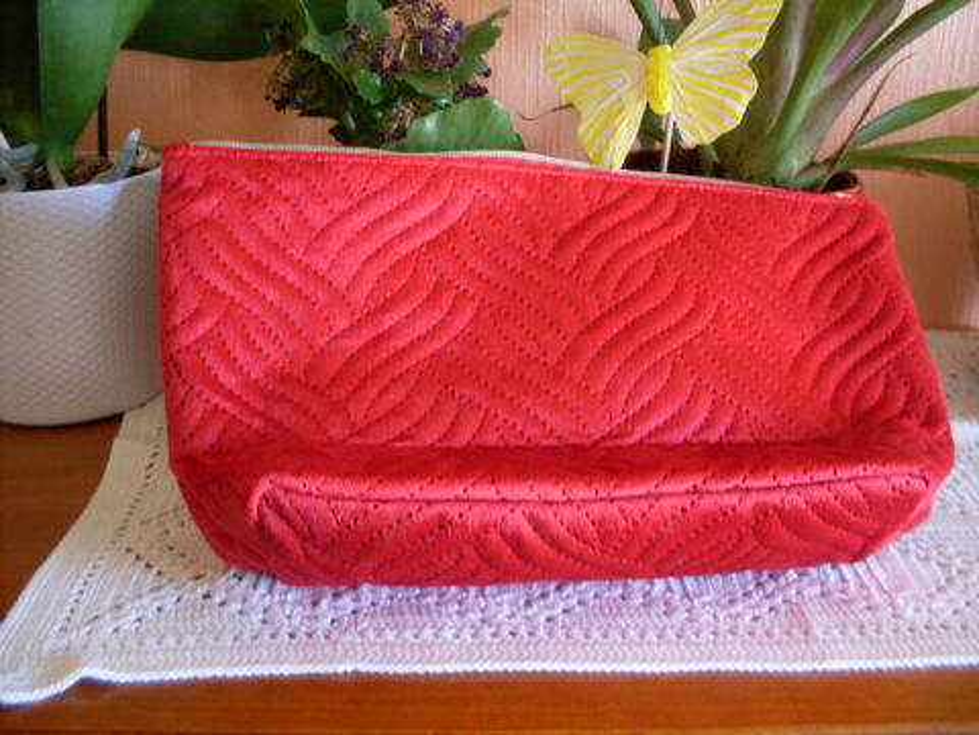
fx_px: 1075
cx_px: 490
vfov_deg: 37.7
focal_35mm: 38
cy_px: 368
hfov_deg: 49.0
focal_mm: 6.3
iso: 200
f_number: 2.8
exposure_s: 1/20
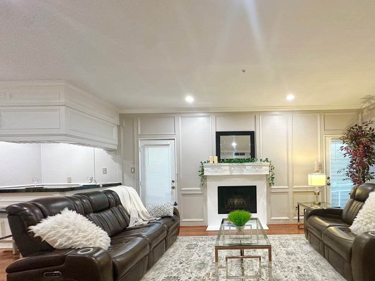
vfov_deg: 70.6
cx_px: 235
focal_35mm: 18
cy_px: 172
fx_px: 195
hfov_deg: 86.0
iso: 250
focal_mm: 2.22
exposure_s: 1/60
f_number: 2.2
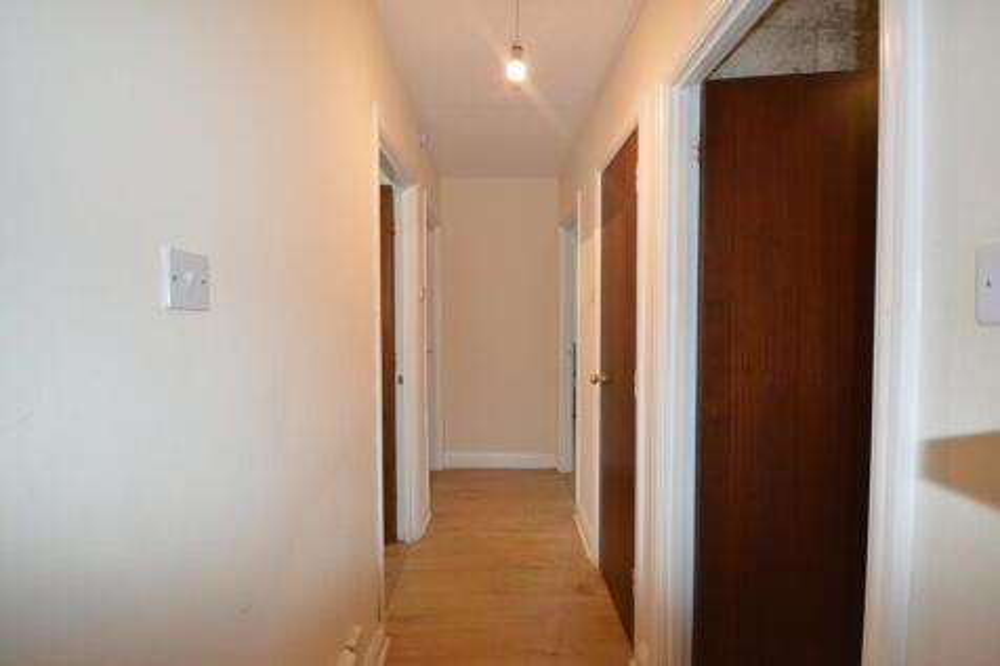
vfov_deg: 77.3
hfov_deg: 100.4
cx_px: 500
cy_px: 333
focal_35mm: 15
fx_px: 416
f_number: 4
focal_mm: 10
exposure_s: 1/60
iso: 900
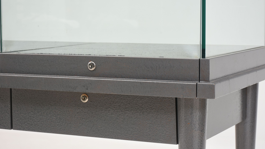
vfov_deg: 12.7
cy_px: 75
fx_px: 668
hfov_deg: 22.5
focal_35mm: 95
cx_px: 132
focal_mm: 60
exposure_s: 1/100
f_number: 8
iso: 200
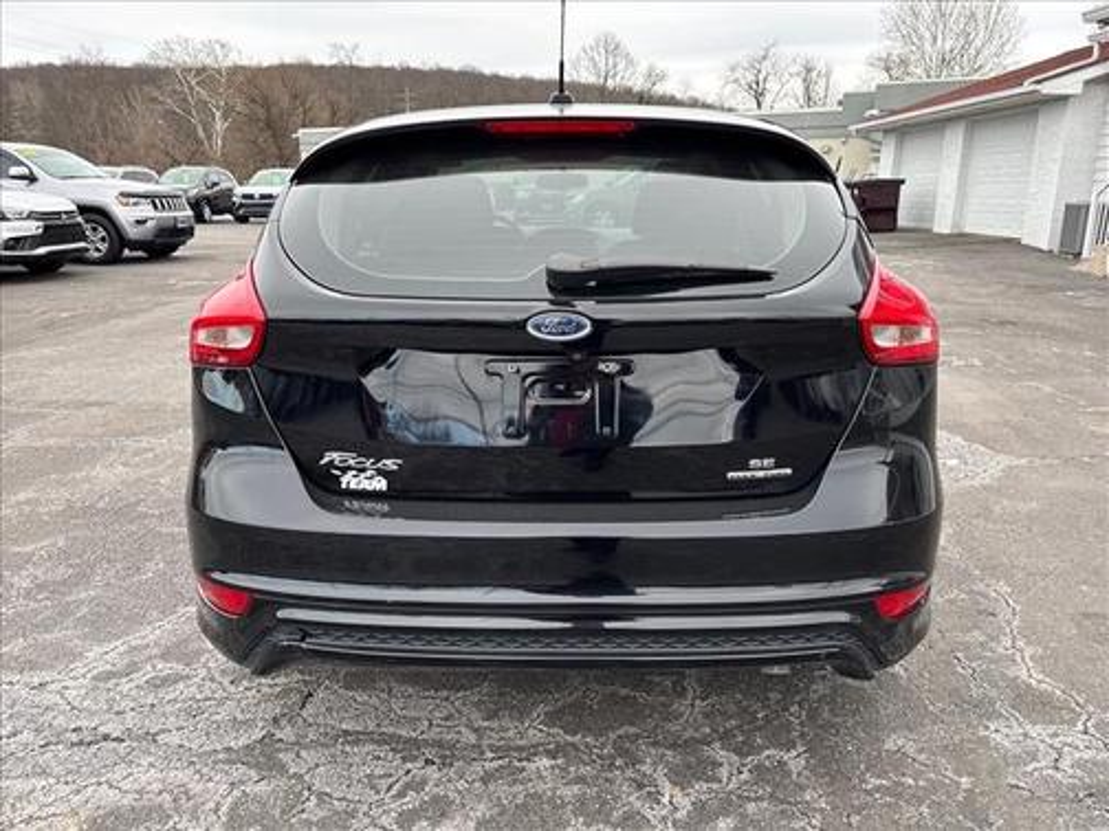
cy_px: 416
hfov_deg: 67.3
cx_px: 554
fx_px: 833
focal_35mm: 26
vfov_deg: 53.1
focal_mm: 5.96
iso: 50
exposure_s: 1/448
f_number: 1.6
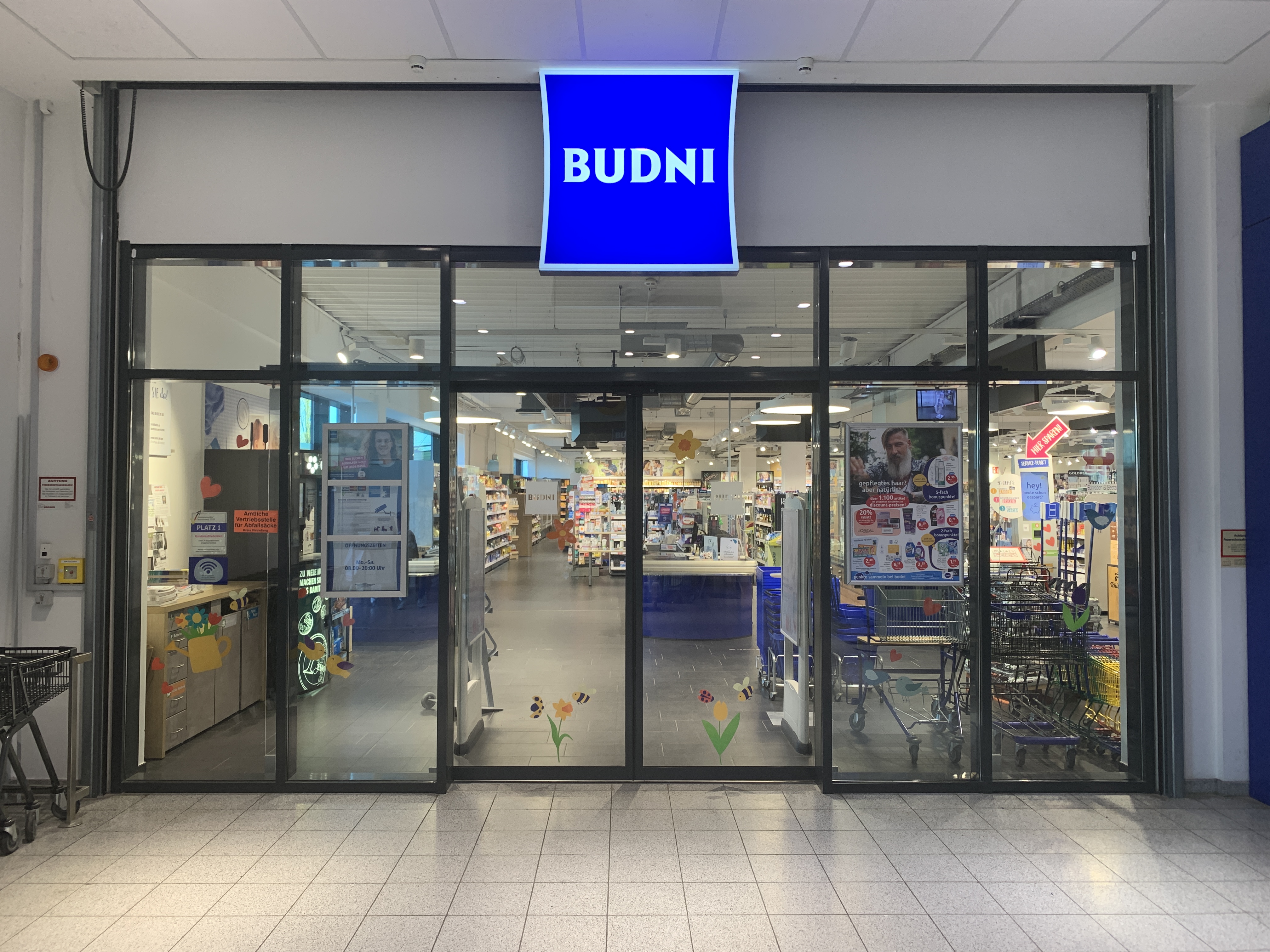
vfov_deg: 53.1
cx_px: 635
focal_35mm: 26
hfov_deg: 67.3
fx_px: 954
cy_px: 476
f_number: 1.8
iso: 80
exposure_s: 1/50
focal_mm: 4.25
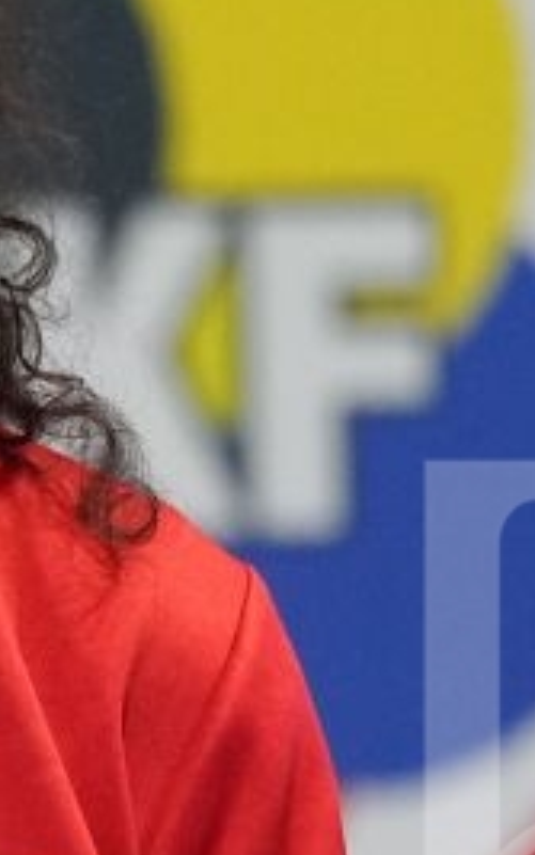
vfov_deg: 1.5
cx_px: -362
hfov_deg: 1.0
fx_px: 32036
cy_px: 753
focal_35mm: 1374
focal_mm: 200
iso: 2500
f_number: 2.8
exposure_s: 1/250
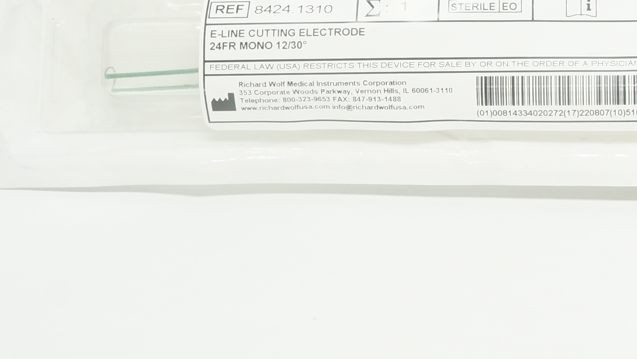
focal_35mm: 111
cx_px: 701
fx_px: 1883
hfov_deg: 18.5
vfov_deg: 10.8
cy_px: 50
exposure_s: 1/15
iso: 400
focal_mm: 25
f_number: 11
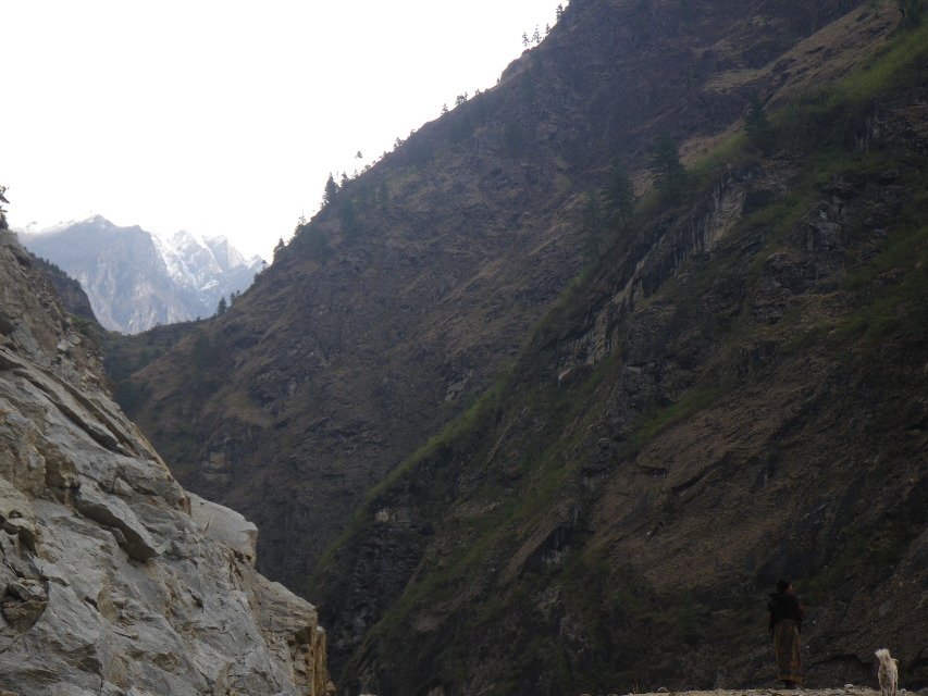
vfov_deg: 28.6
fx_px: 1367
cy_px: 348
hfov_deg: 37.5
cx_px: 464
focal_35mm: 51
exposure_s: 1/100
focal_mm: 9.1
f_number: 4.4
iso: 50
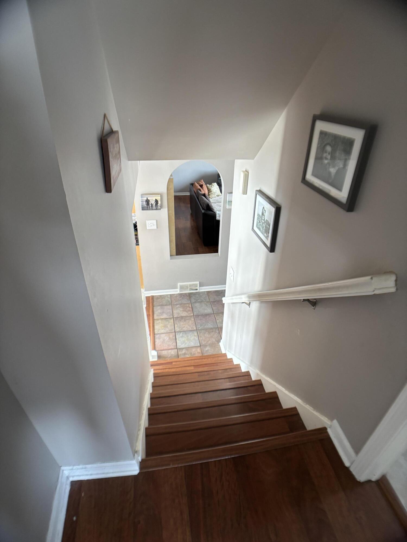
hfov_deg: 53.1
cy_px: 271
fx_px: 408
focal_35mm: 26
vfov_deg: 67.3
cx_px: 204
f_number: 1.6
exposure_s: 1/60
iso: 160
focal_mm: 5.96
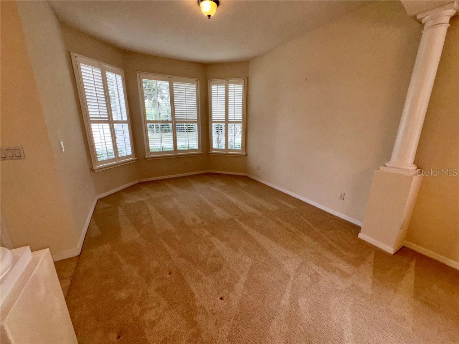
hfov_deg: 102.1
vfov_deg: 85.7
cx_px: 230
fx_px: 186
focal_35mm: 14
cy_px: 172
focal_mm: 2.22
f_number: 2.2
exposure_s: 1/122
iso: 64
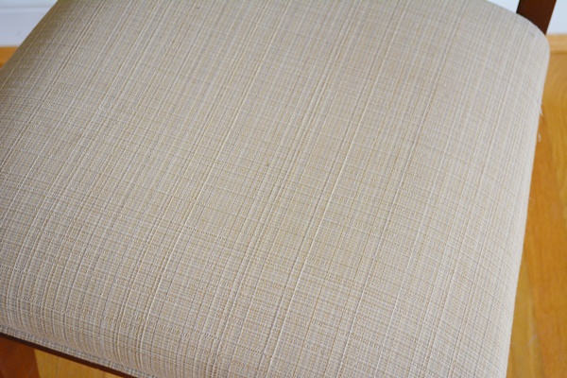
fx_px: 992
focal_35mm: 63
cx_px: 284
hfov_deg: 31.9
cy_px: 189
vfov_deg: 21.6
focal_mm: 42
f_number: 5.3
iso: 800
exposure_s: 1/50
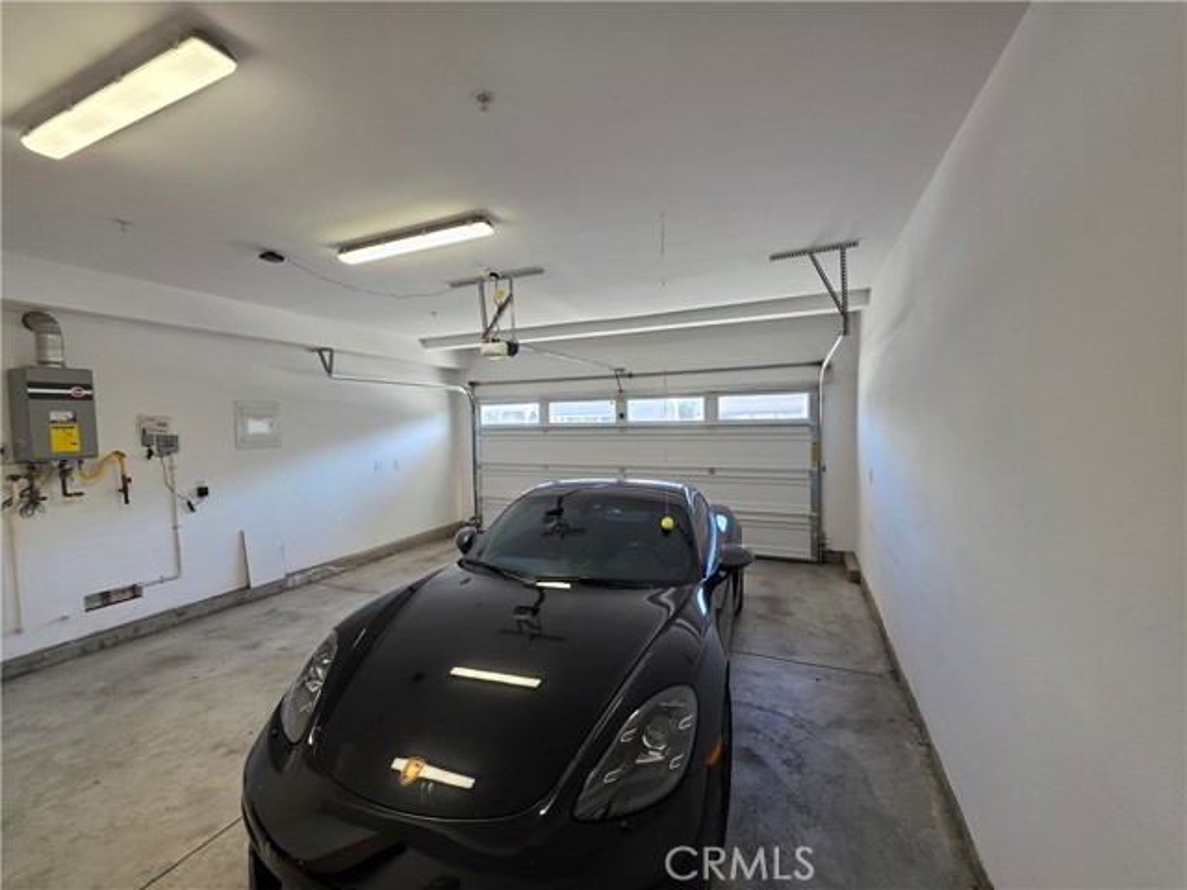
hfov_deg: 106.2
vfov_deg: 89.9
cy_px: 445
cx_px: 594
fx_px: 446
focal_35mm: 13
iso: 125
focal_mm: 2.2
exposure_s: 1/120
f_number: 1.9
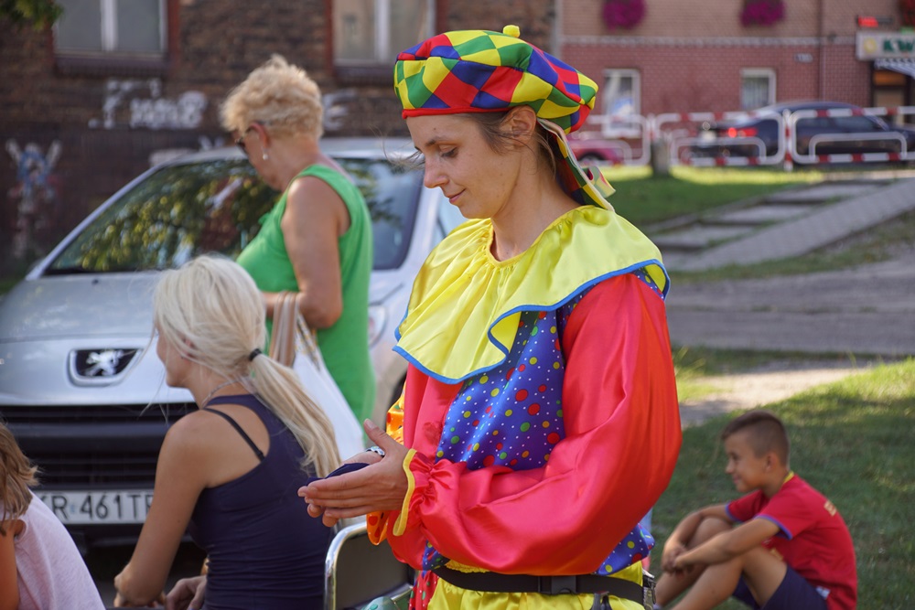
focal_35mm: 112
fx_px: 2860
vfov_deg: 12.2
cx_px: 458
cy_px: 305
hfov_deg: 18.2
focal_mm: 75
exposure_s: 1/160
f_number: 5.6
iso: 160
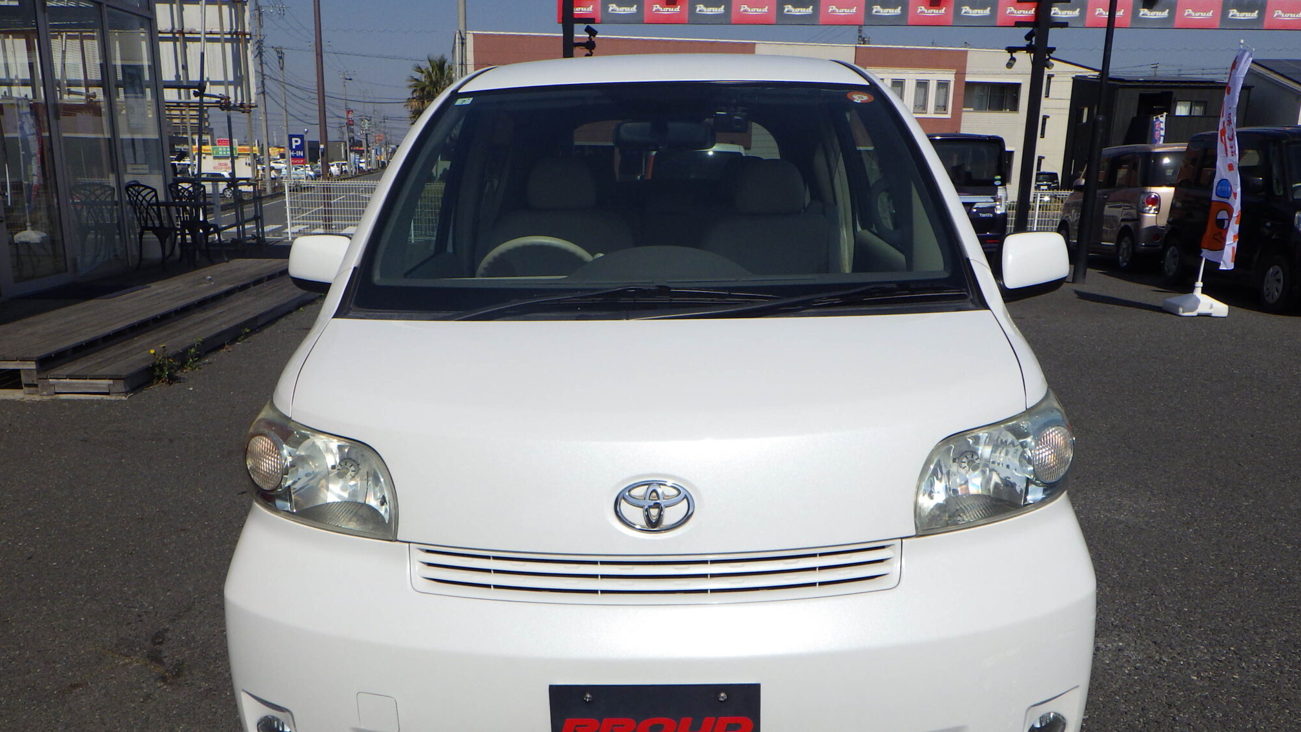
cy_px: 480
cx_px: 653
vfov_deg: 37.4
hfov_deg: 62.6
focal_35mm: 31
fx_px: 1070
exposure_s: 1/2500
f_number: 4.2
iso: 125
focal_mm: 5
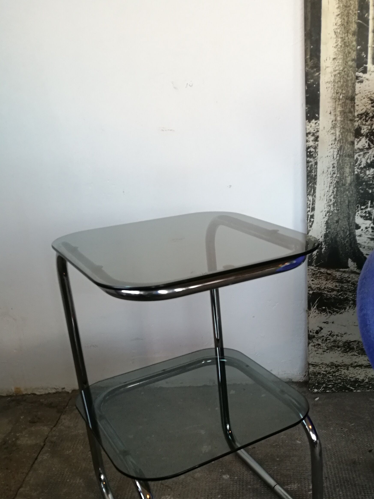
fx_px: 547
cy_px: 334
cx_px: 256
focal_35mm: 38
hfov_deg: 37.2
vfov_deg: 48.1
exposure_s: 1/33.3
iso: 125
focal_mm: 4.5
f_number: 2.2
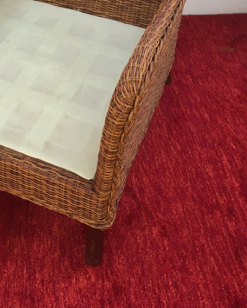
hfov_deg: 27.4
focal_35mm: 54
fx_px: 493
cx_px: 42
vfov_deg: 32.7
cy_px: 22
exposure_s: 1/33
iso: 25
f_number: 2.2
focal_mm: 4.15
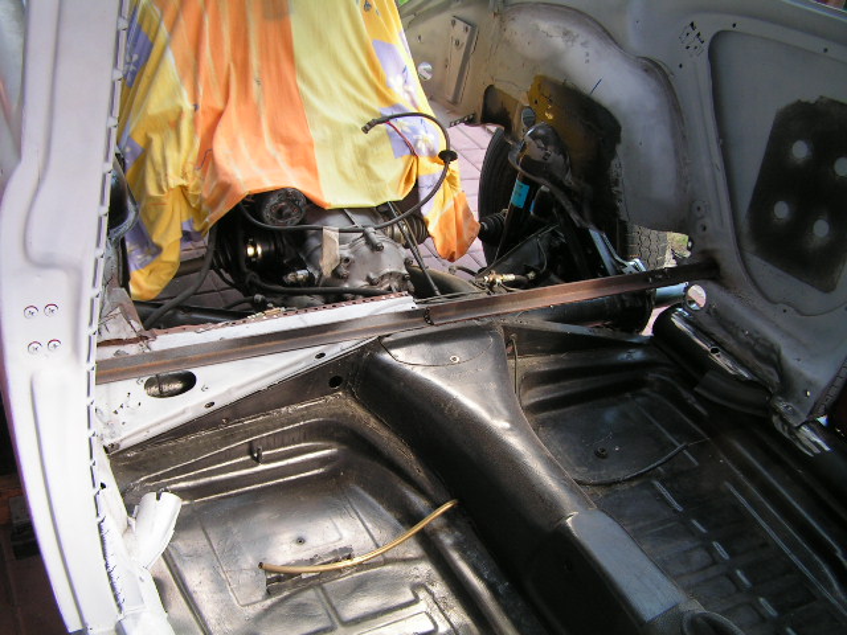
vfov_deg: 37.7
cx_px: 424
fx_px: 930
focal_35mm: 38
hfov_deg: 49.0
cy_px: 318
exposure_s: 1/50
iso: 50
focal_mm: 6.3
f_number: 2.8
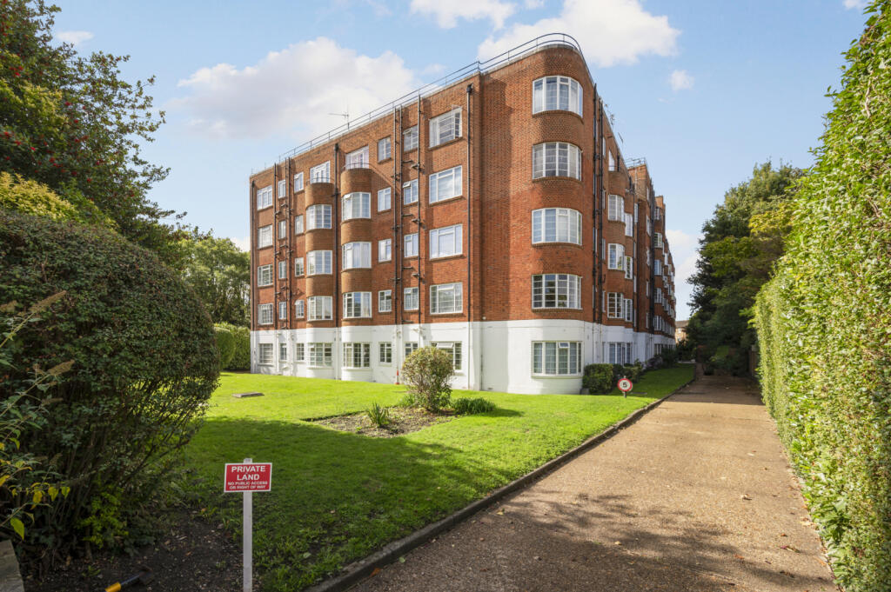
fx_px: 346
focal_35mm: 14
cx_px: 446
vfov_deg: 81.1
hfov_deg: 104.3
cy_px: 296
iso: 200
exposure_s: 1/320
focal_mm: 14
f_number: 8
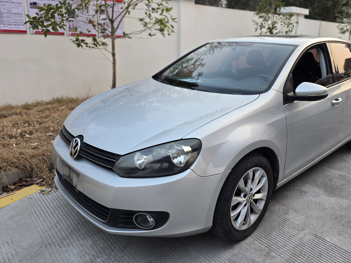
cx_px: 212
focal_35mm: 28
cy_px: 111
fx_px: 284
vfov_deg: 49.6
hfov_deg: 62.8
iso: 64
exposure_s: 1/100
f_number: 1.7
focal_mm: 6.3
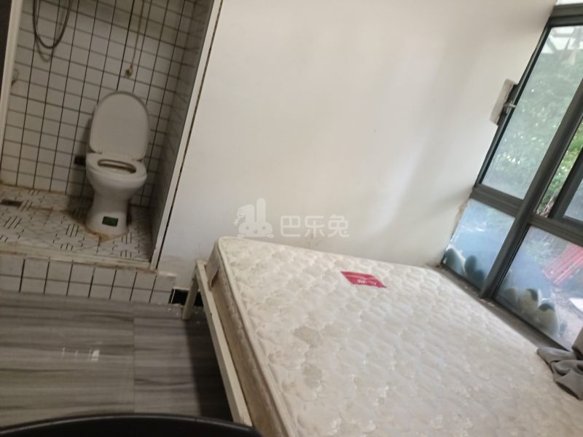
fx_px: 404
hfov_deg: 71.6
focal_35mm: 24
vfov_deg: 56.8
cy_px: 218
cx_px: 292
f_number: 1.75
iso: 2260
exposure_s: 1/25
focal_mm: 5.25
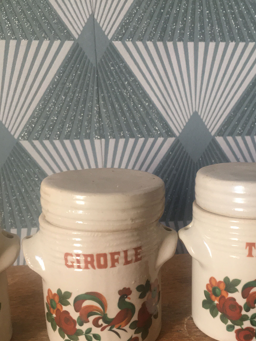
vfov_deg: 45.5
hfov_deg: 34.7
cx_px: 177
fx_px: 404
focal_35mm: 41
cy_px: 203
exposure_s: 1/33
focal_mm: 4.15
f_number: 2.2
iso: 125
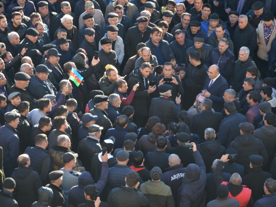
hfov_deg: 11.5
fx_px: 1376
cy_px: 104
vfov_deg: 8.6
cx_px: 156
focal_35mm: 173
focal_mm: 105
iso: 125
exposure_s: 1/50
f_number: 9
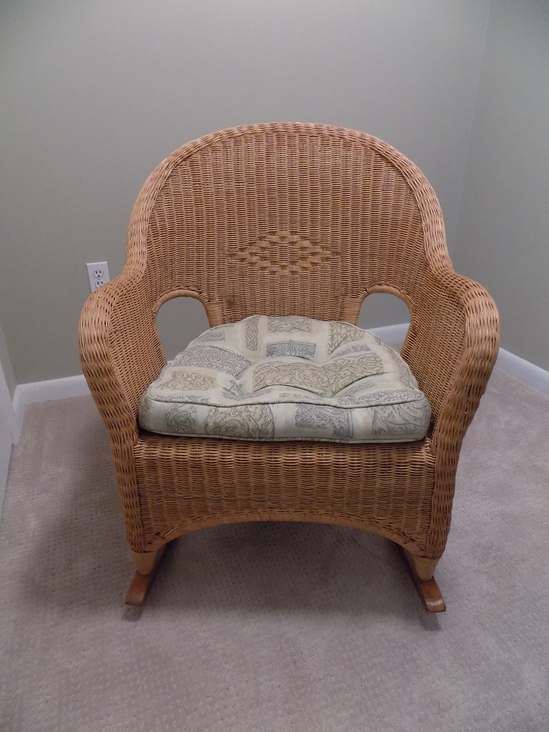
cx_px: 274
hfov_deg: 58.9
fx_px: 486
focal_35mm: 23
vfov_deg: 73.9
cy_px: 366
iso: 400
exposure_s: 1/10
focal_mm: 4
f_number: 3.1
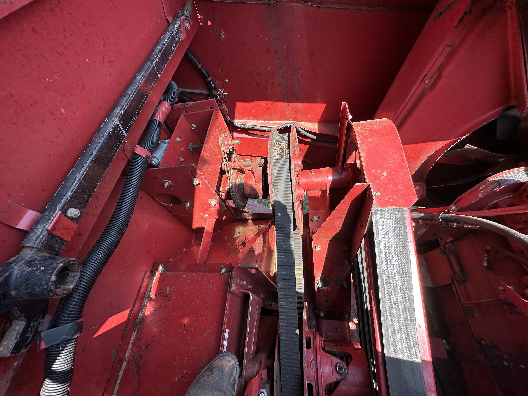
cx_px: 264
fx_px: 214
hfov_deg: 102.1
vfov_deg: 85.7
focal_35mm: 14
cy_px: 198
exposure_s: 1/413
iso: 40
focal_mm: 2.22
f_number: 2.2
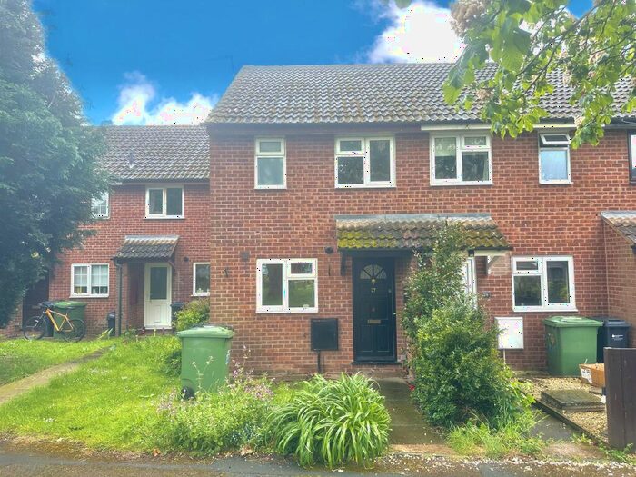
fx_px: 441
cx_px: 318
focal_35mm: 24
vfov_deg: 56.8
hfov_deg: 71.6
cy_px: 238
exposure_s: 1/458
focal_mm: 6.86
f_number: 1.78
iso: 80
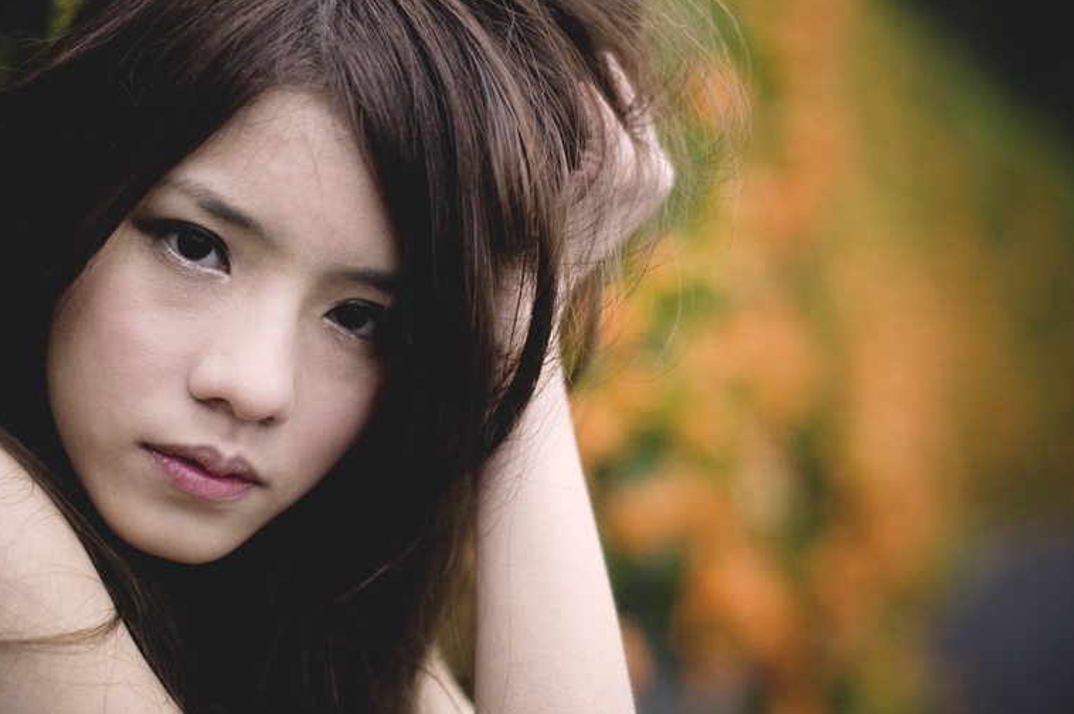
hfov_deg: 30.5
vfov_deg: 20.6
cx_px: 442
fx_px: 1967
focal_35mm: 66
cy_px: 328
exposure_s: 1/320
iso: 500
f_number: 1.4
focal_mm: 50
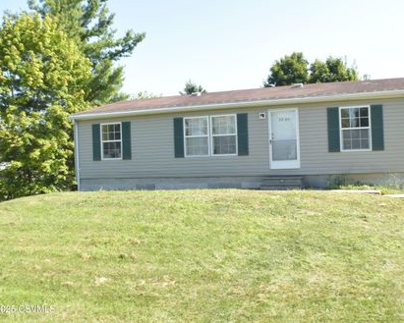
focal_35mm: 48
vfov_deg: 31.5
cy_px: 160
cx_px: 233
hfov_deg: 38.7
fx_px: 574
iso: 250
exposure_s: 1/50
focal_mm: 28
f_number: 16
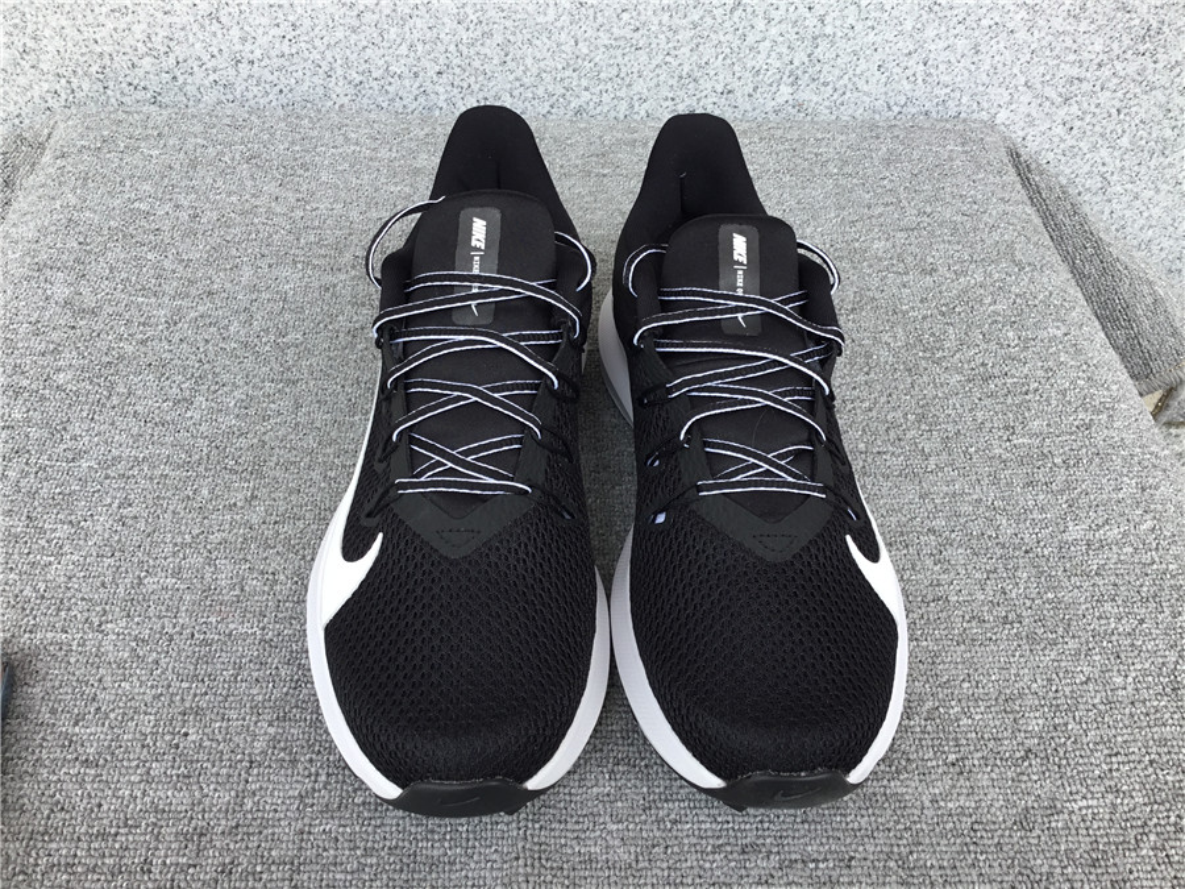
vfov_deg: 45.4
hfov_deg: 58.4
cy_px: 444
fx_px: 1061
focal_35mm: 31
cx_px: 592
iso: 25
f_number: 2.4
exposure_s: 1/312
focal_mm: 3.3
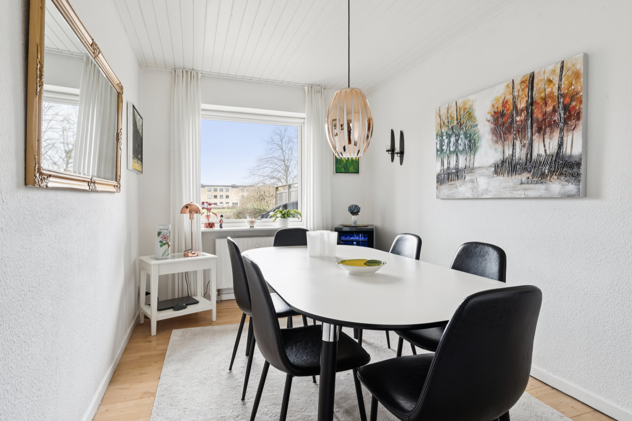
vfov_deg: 64.6
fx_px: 334
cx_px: 316
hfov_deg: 86.9
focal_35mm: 19
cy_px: 210
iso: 800
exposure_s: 1/4
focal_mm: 19
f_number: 11
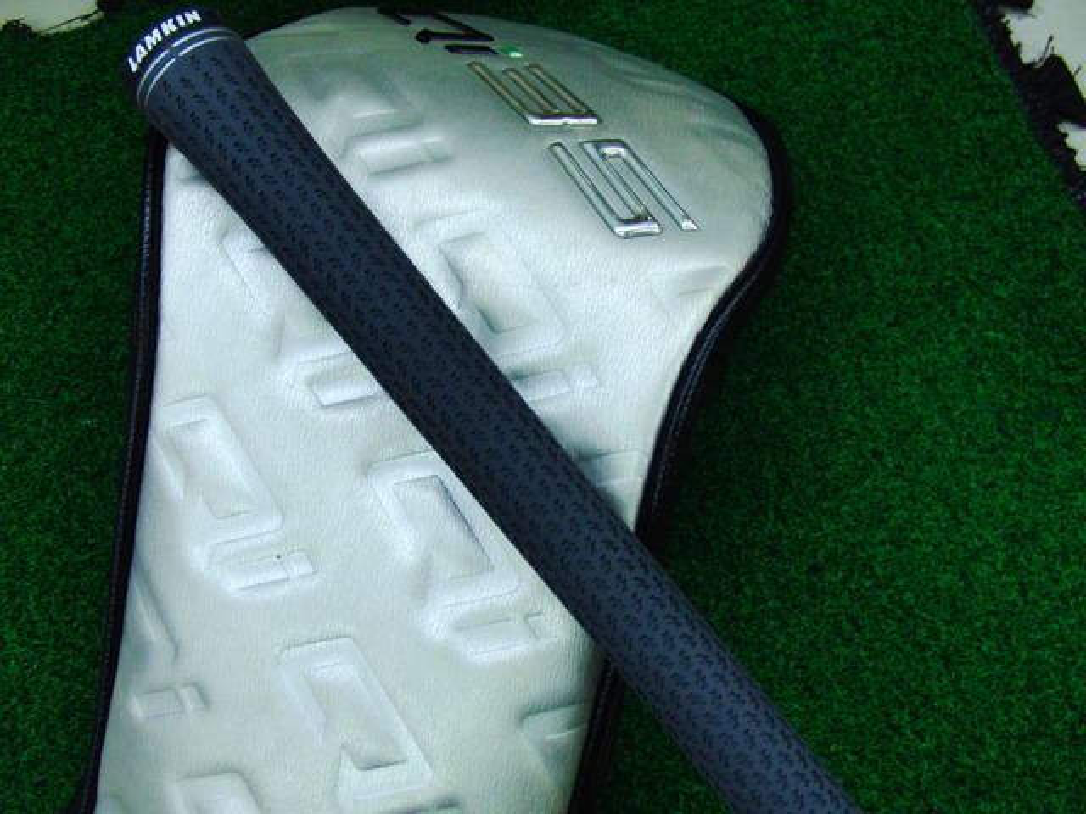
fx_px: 1161
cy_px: 407
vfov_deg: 38.7
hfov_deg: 50.1
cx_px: 543
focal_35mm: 37
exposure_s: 1/80
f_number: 3.6
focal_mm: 6.42
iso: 250
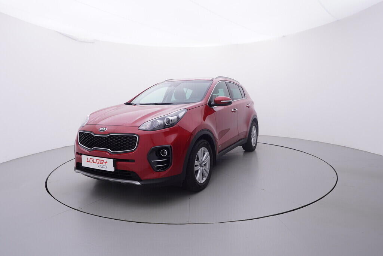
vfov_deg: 56.2
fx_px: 240
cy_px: 128
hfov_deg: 77.3
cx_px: 192
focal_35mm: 22
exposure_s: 1/80
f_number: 5
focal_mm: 15
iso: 200
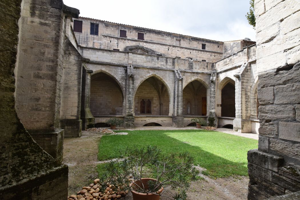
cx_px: 150
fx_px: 137
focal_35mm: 16
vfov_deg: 72.1
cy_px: 100
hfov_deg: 95.0
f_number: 8
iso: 360
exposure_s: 1/250
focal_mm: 11
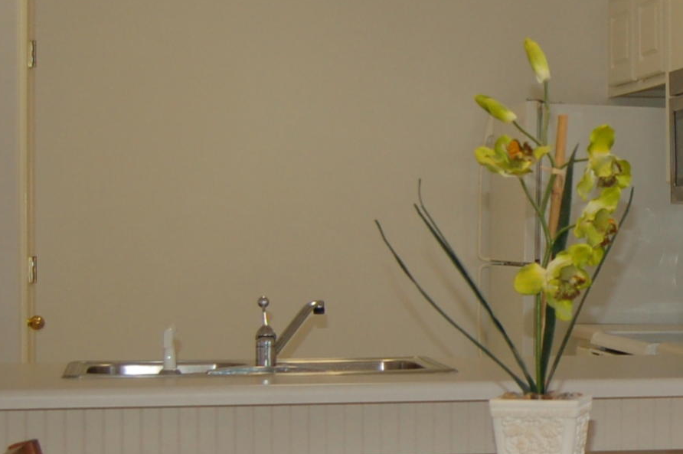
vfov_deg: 12.3
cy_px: 246
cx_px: 908
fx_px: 2104
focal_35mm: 111
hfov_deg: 17.2
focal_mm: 22
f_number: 3.8
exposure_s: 1/100
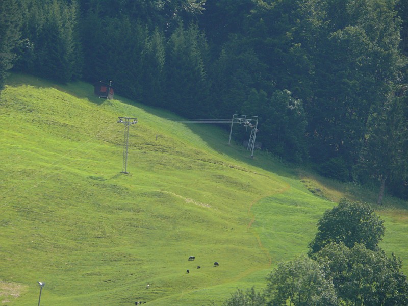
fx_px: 4950
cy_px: 153
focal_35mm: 420
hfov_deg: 4.7
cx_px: 204
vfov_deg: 3.5
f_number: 5.6
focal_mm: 88.8
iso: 100
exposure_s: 1/320
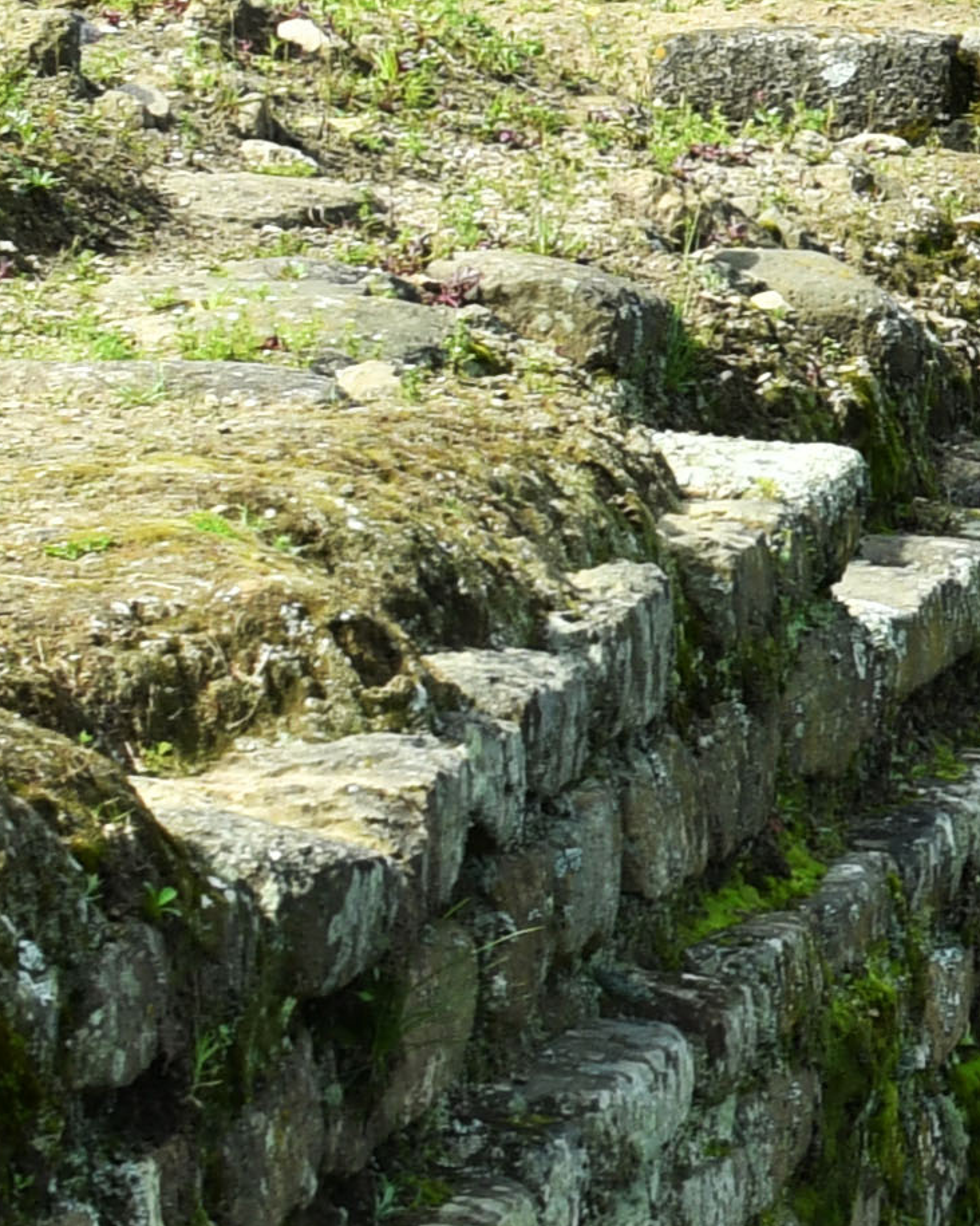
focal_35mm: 297
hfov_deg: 5.0
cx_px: 2509
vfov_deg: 6.5
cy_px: 352
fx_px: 10768
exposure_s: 1/160
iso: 100
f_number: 7.1
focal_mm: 35
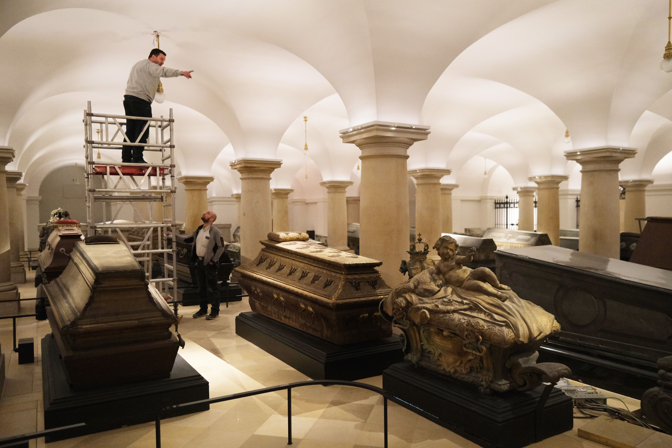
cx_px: 336
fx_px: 504
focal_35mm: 27
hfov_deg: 67.4
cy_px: 224
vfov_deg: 47.9
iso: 2500
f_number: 1.4
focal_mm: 18
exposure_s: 1/60
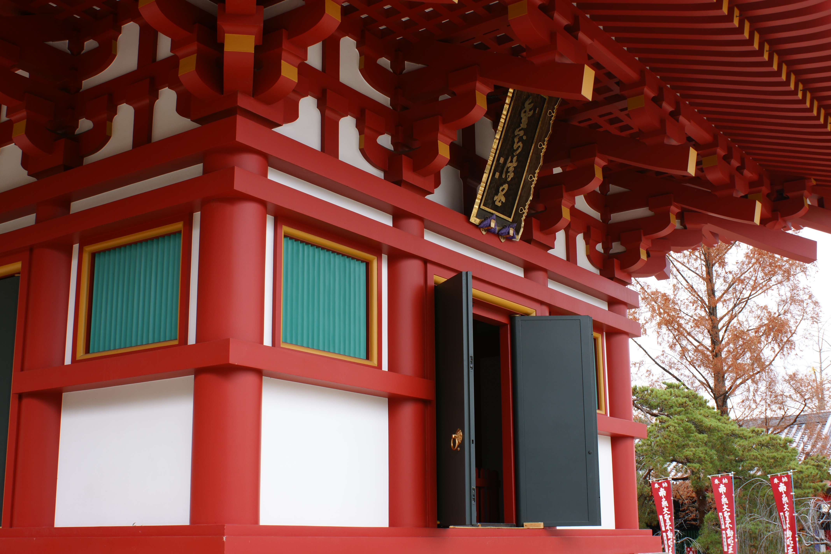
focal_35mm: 42
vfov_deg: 31.9
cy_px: 277
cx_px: 416
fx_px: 969
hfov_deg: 46.4
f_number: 11
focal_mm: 28
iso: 100
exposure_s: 1/8
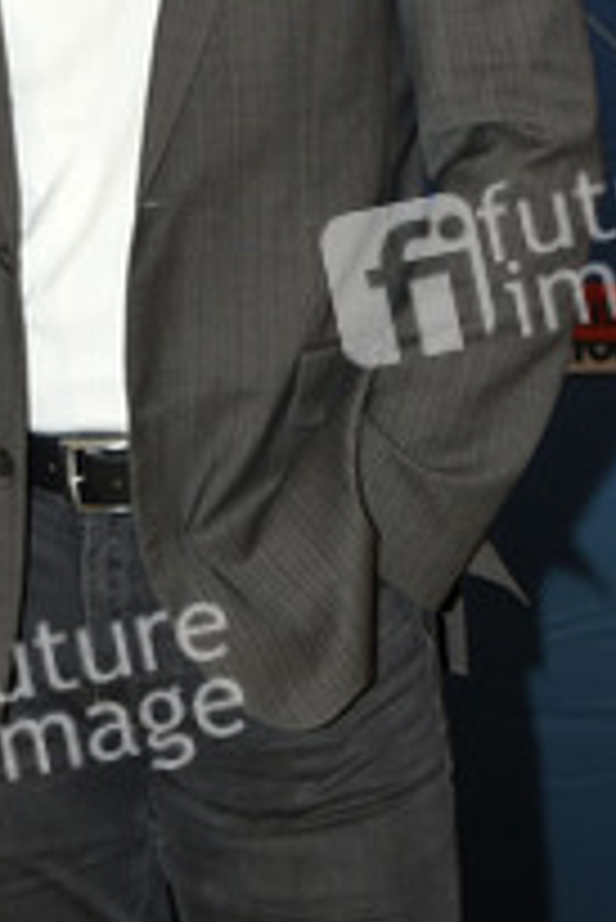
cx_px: 144
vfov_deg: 16.6
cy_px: 36
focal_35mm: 121
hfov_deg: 11.3
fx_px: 3100
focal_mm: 62
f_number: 5.6
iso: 640
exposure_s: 1/200
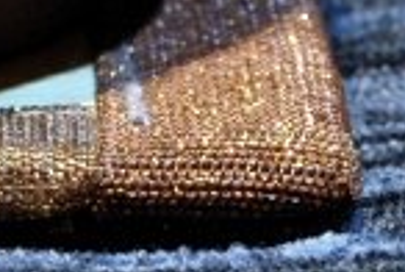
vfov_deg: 1.5
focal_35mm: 904
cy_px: -475
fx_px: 10189
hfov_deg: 2.3
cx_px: -291
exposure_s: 1/6
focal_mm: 105
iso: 400
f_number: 13
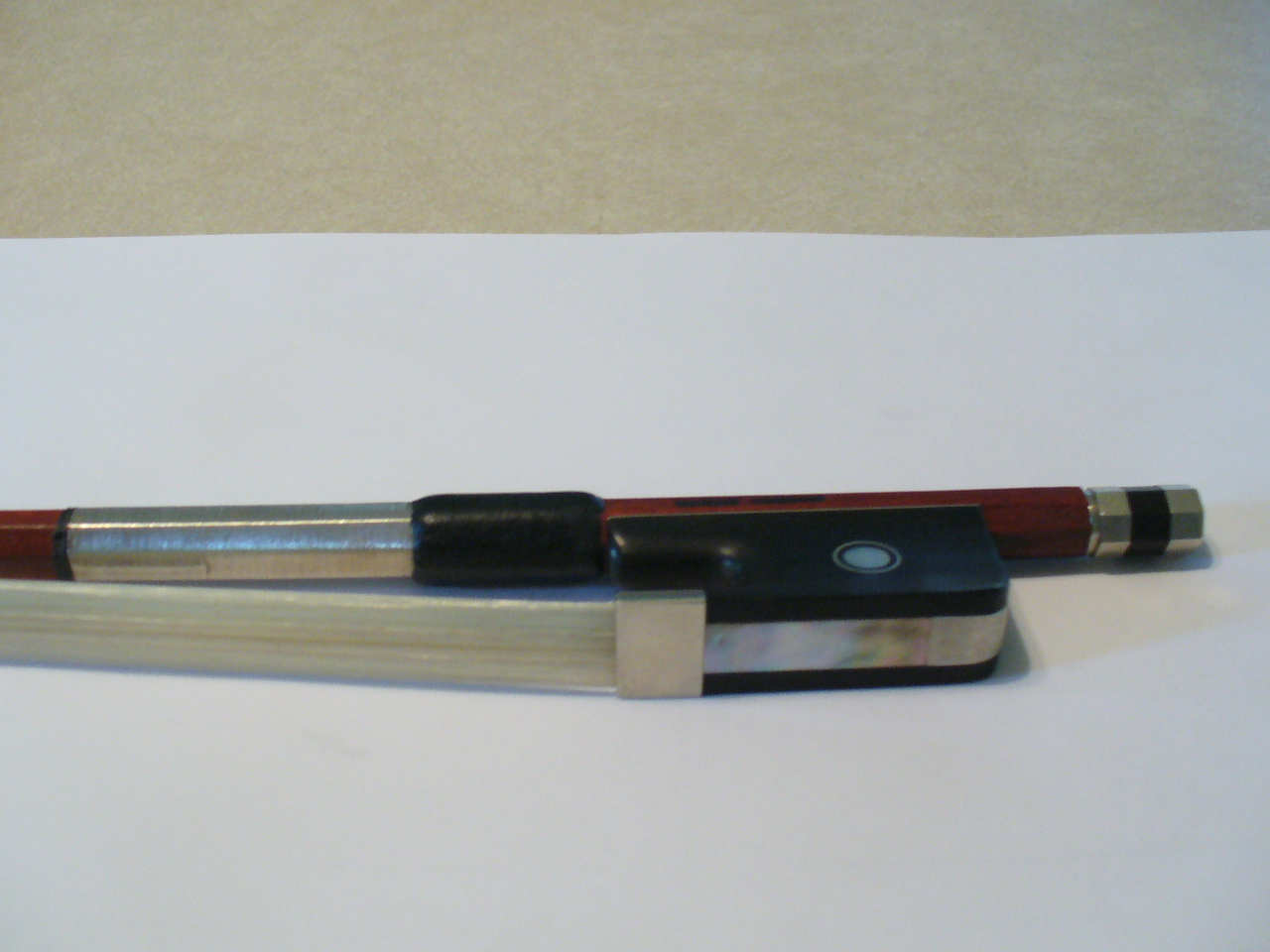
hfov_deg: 46.8
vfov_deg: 36.0
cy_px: 476
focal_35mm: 40
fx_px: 1468
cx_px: 635
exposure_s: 1/10
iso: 200
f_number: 2.8
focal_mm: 6.1
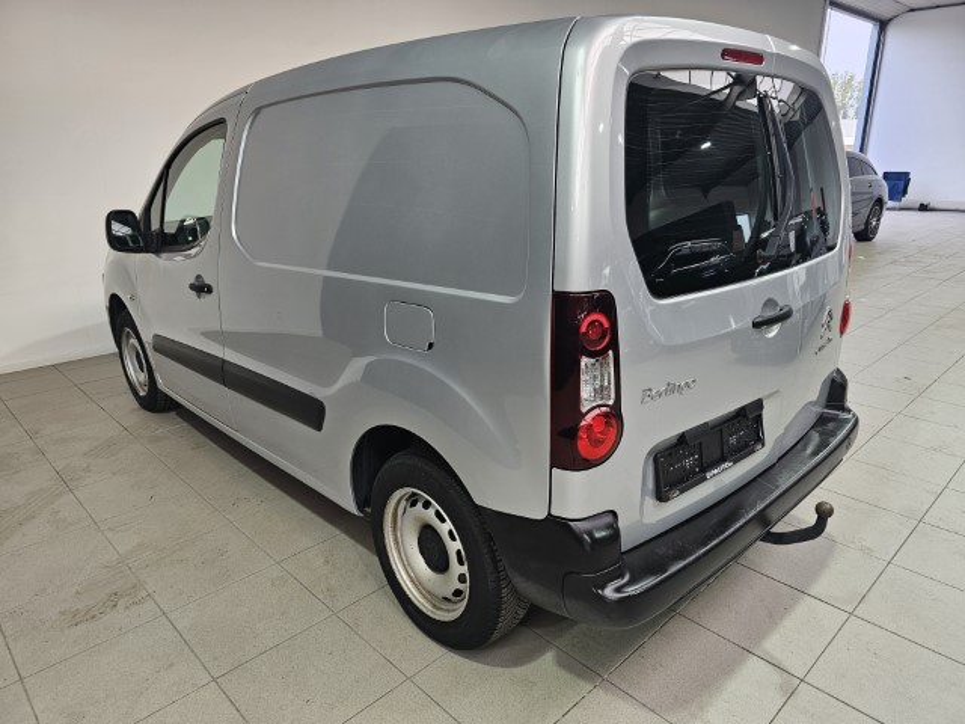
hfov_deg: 73.9
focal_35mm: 23
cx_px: 482
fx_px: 641
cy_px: 362
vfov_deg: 58.9
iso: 80
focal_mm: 6.3
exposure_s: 1/190
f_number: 1.7
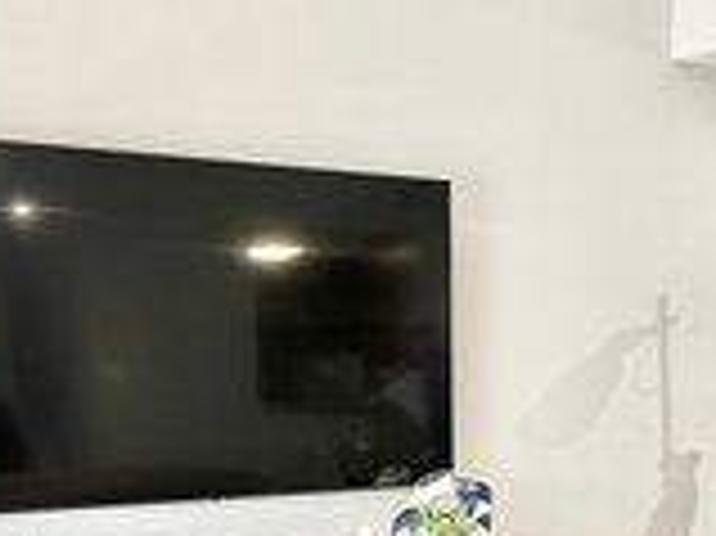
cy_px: 563
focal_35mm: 70
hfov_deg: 27.7
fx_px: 1447
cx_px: 466
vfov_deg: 20.2
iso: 80
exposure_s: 1/60
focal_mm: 5.7
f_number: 1.5
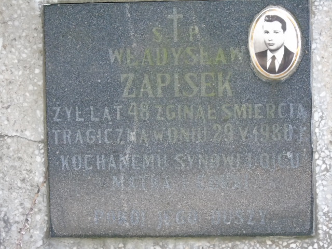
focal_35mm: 212
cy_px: 124
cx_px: 166
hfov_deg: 9.3
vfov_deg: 7.0
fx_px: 2033
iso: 800
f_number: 4.7
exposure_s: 1/60
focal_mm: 38
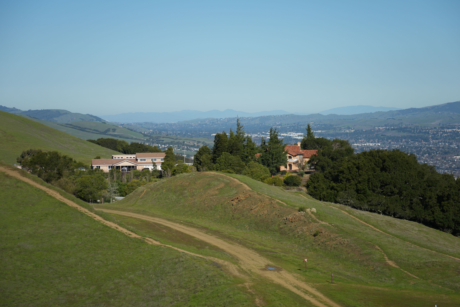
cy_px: 154
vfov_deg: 13.7
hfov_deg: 20.4
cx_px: 230
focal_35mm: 100
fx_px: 1278
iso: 160
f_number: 6.3
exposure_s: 1/1000
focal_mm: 100
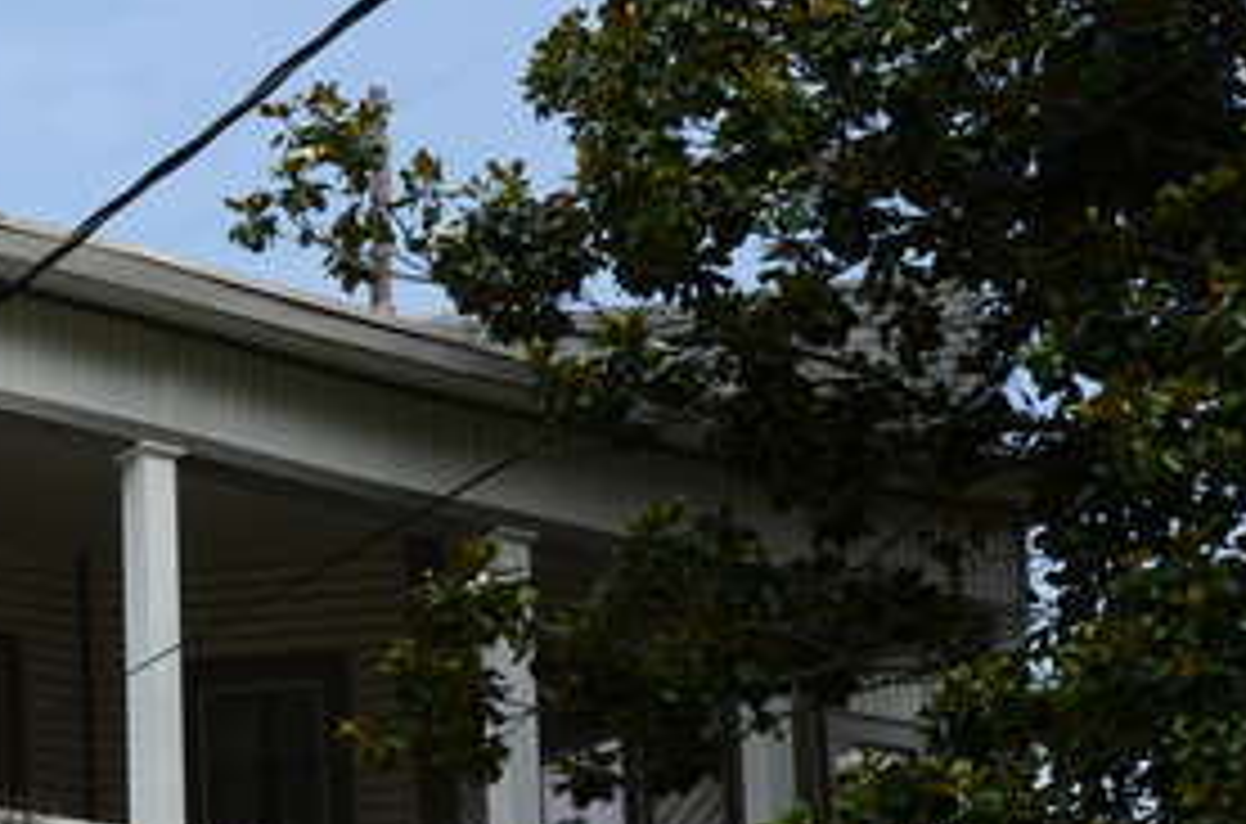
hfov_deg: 17.6
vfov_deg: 12.3
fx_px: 3743
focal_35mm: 108
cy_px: 932
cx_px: -432
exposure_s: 1/500
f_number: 8
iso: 200
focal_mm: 25
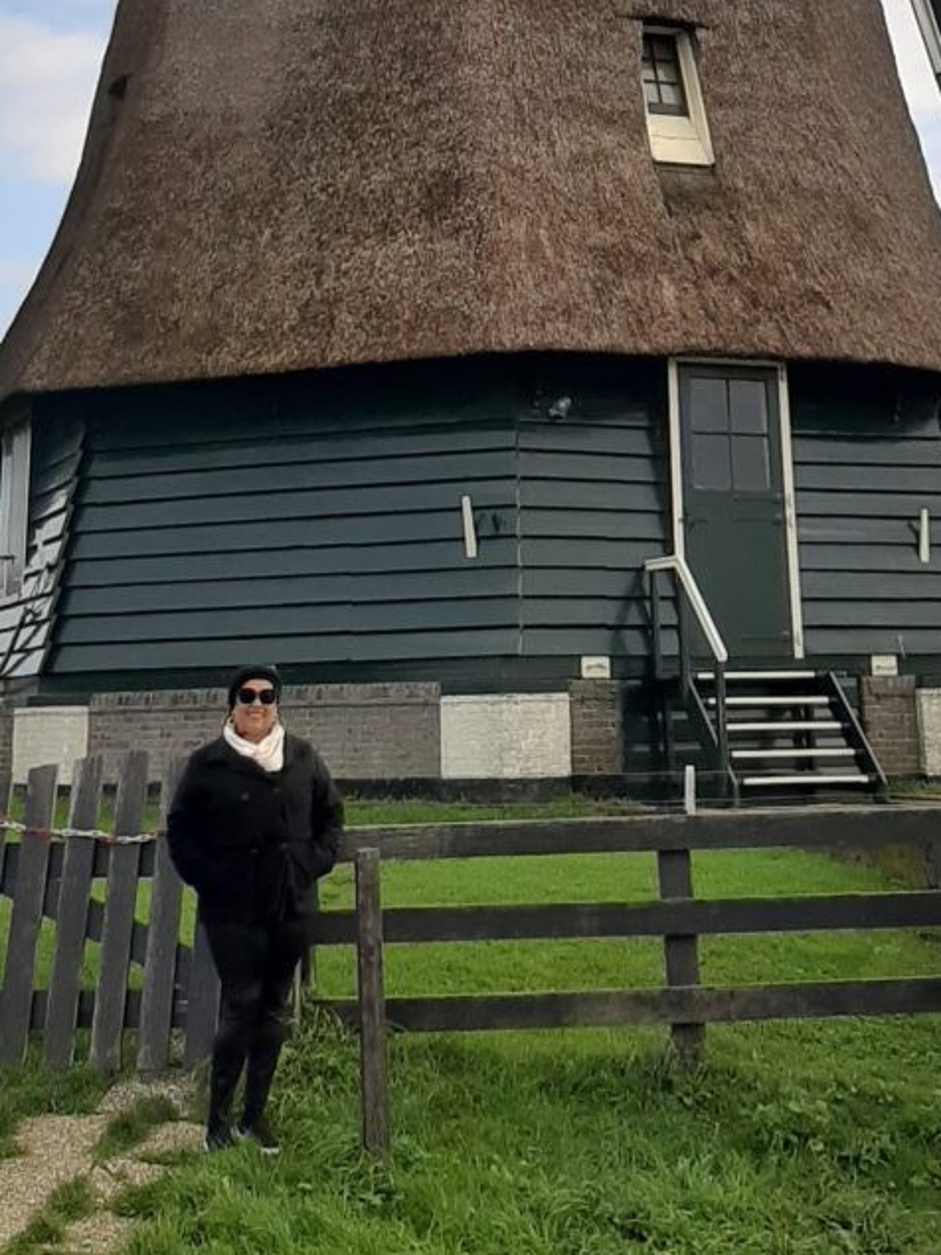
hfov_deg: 24.8
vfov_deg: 30.7
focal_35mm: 59
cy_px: 45
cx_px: 559
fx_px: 2139
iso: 40
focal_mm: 3.93
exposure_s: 1/2597
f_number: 1.7
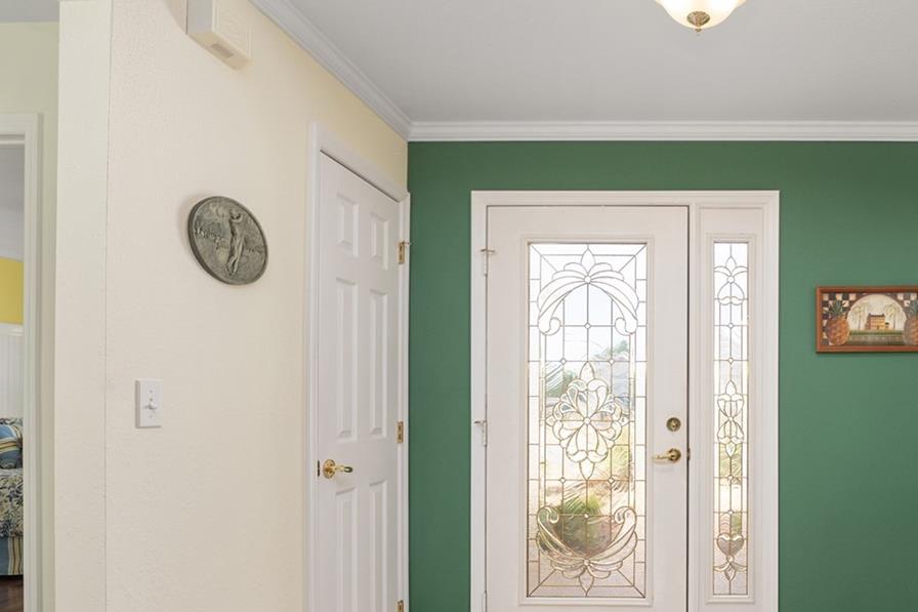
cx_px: 688
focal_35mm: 25
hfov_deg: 67.0
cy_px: 399
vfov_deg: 50.5
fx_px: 637
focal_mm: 14
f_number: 7.1
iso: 400
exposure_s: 1/6
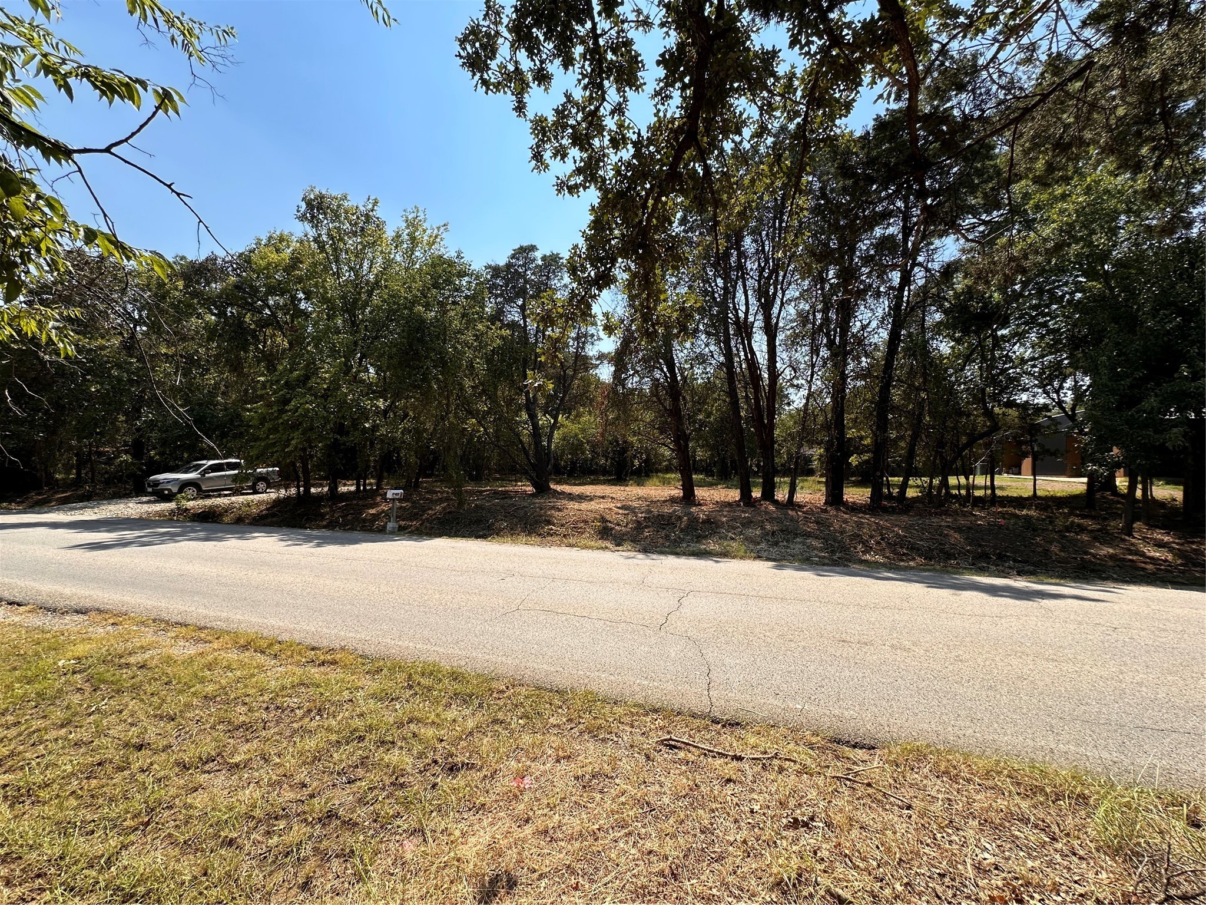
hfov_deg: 102.1
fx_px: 488
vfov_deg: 85.7
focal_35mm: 14
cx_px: 603
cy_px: 452
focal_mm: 2.22
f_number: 2.2
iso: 50
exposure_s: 1/1221
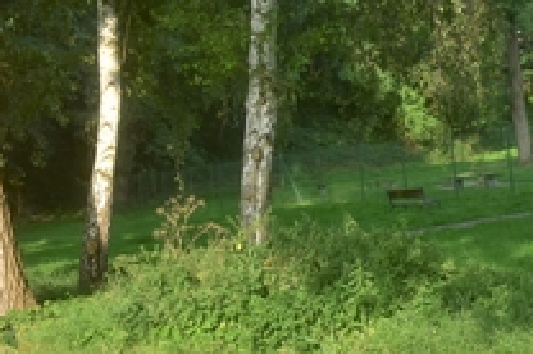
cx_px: 582
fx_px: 1537
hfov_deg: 18.9
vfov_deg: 13.0
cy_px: 44
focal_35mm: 104
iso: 200
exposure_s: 1/100
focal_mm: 24
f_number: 11
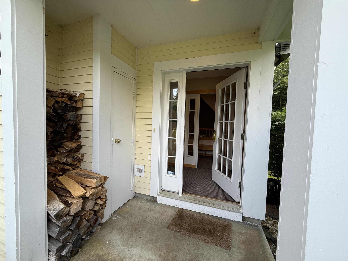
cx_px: 174
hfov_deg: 102.1
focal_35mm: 14
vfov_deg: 85.7
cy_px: 130
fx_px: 141
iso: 50
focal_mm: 2.22
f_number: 2.2
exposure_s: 1/232
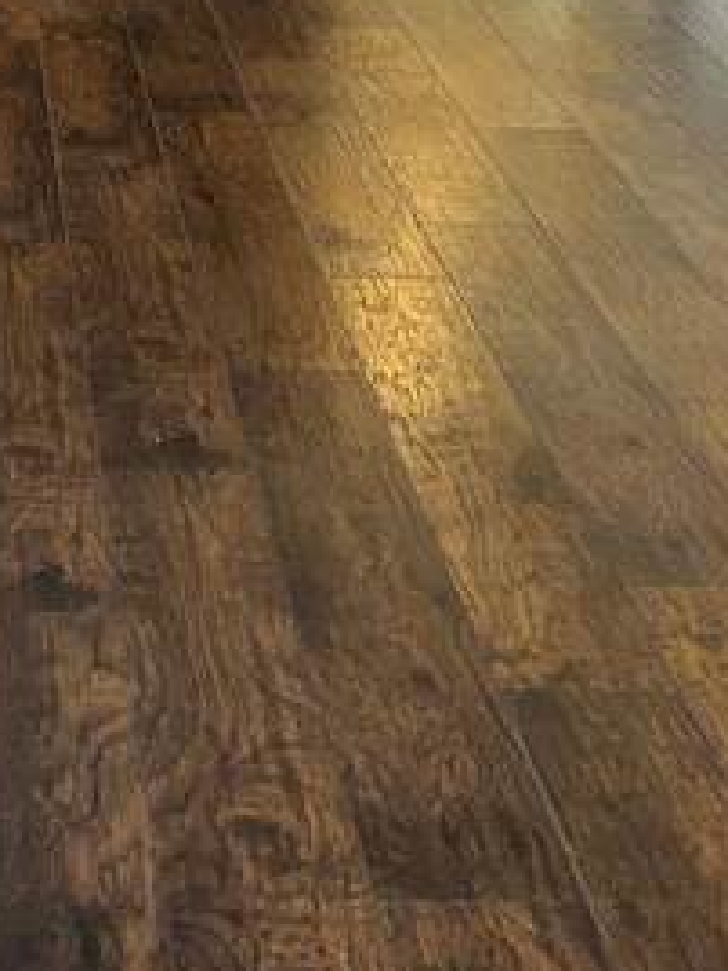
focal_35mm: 93
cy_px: -279
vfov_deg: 19.5
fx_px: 2608
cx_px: -134
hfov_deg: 15.3
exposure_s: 1/60
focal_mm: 5.7
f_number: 1.5
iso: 200
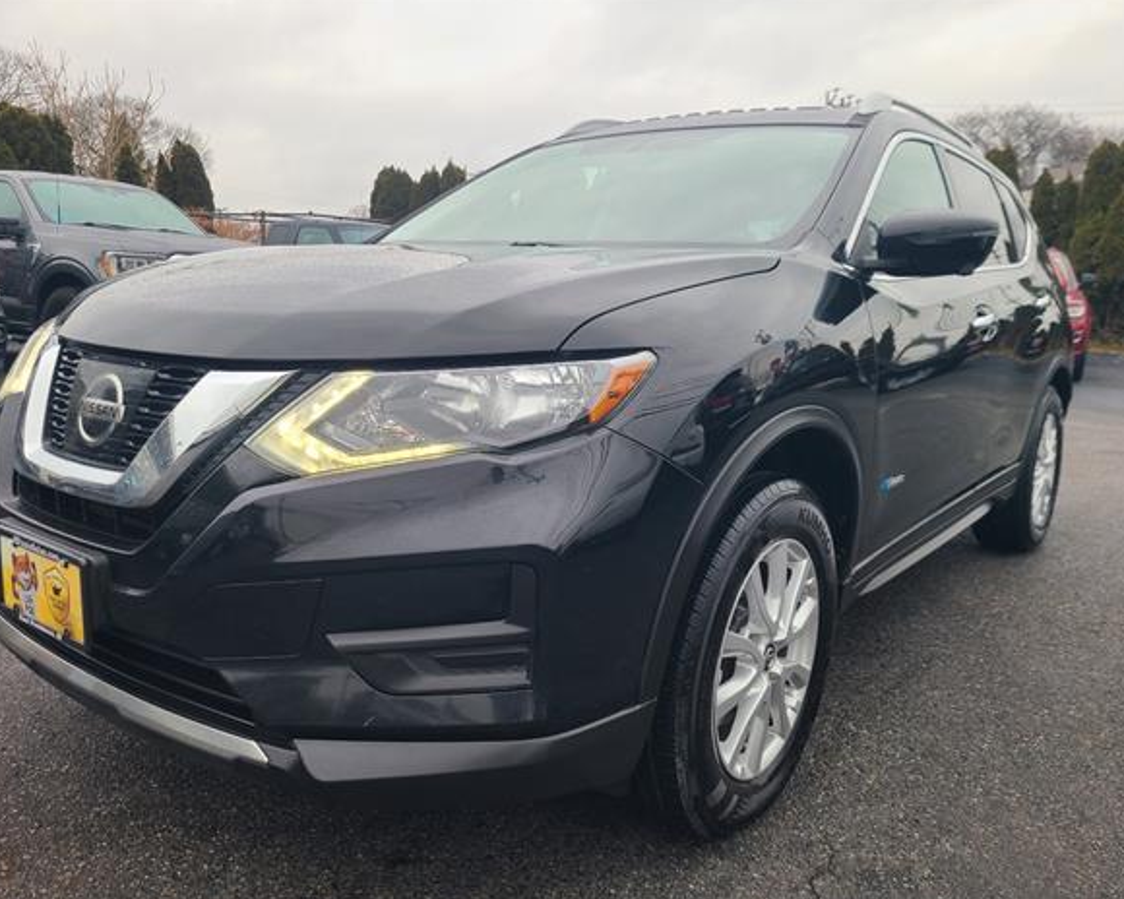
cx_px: 548
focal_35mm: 28
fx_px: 931
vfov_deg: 51.5
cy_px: 453
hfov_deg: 62.2
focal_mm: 5.4
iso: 40
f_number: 1.8
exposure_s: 1/200
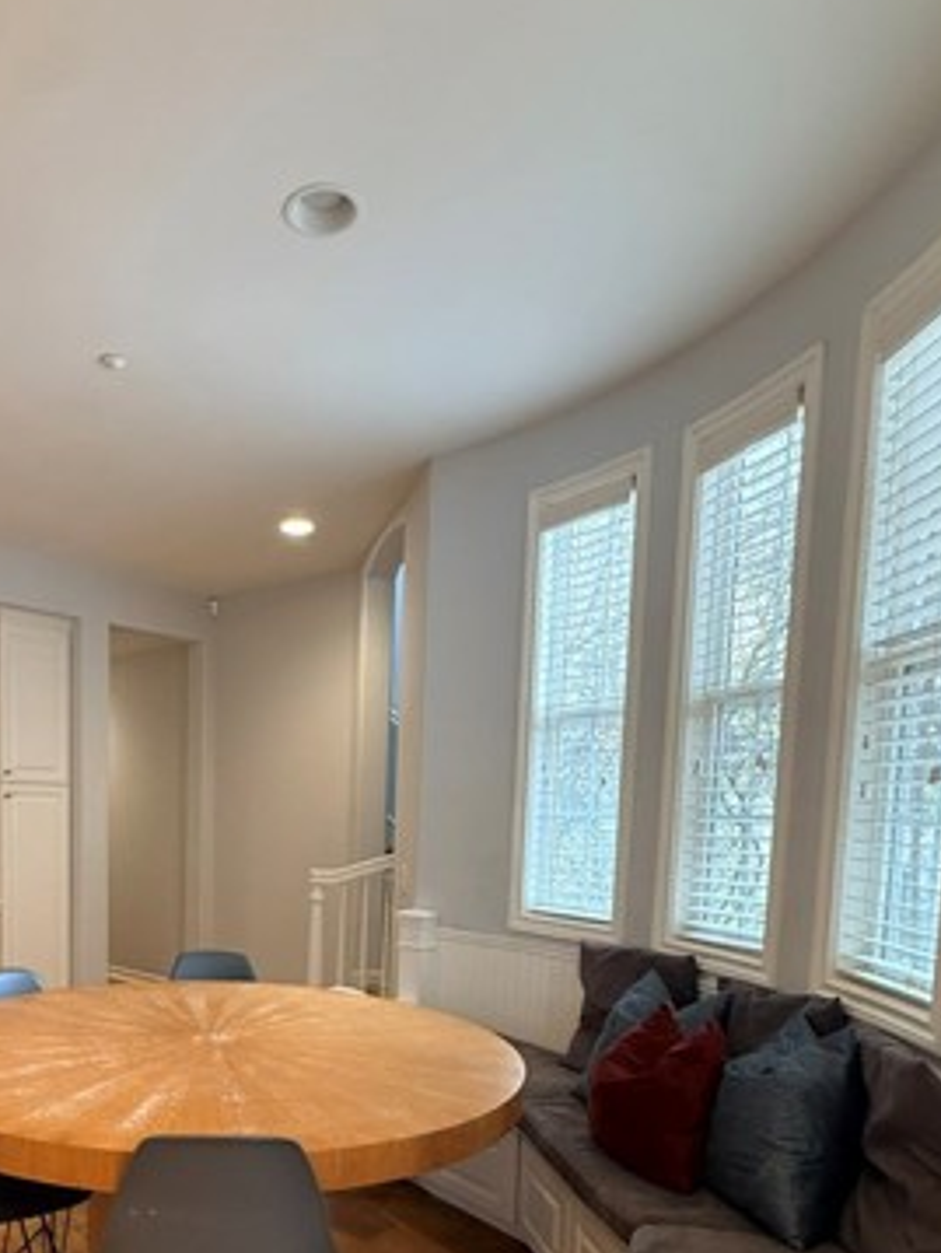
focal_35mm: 25
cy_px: 896
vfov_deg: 66.2
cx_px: 245
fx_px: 905
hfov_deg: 52.7
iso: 500
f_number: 2.2
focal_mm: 2.22
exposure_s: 1/120
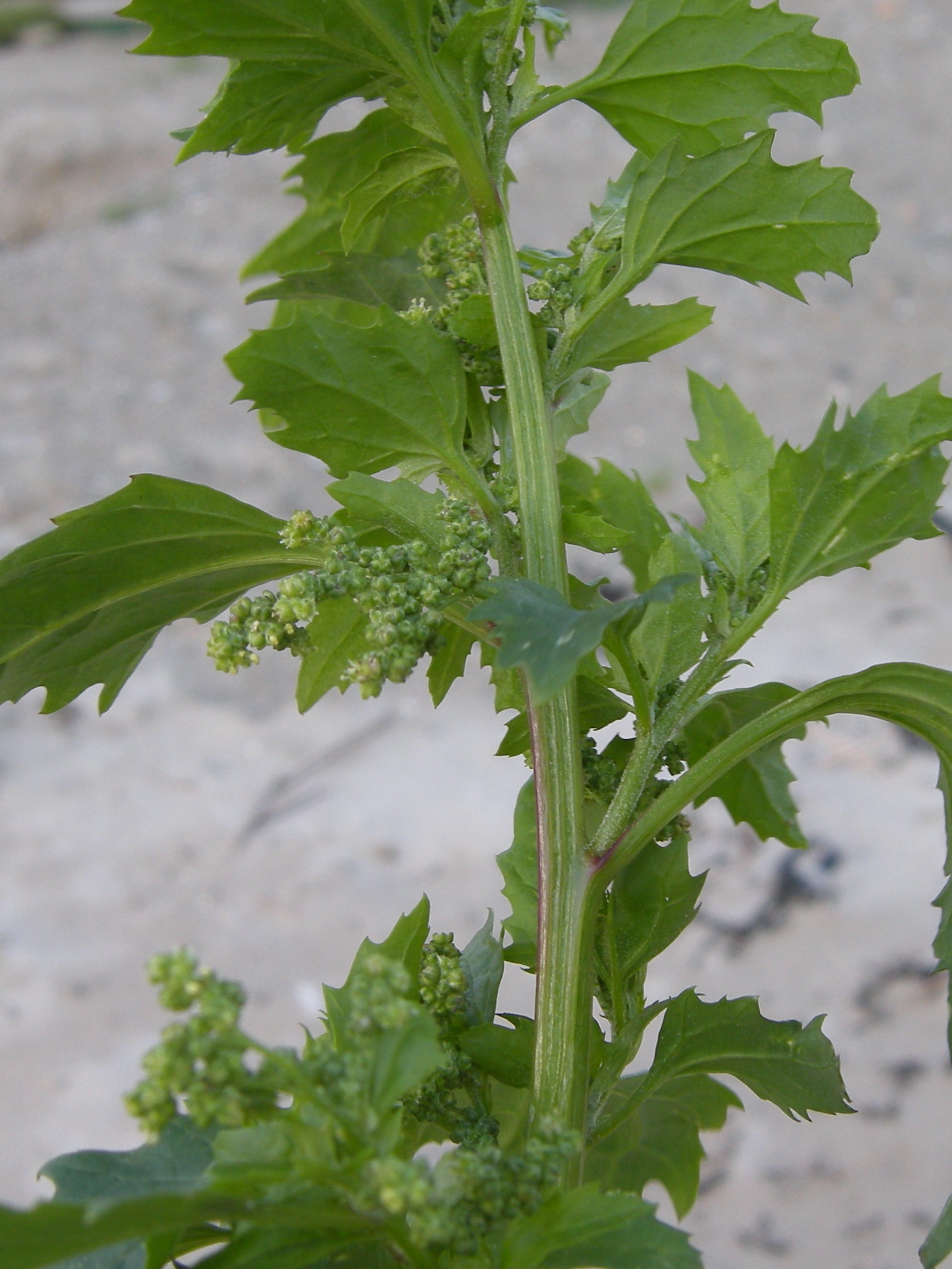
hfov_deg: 37.7
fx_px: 1394
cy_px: 612
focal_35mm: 38
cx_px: 483
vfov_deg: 49.0
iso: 64
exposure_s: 1/87
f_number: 3.8
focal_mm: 7.5
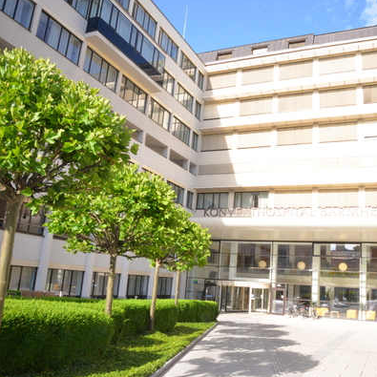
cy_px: 188
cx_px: 232
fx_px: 382
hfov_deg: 52.1
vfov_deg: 52.5
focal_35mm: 31
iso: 4000
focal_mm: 24
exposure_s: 1/200
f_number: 22
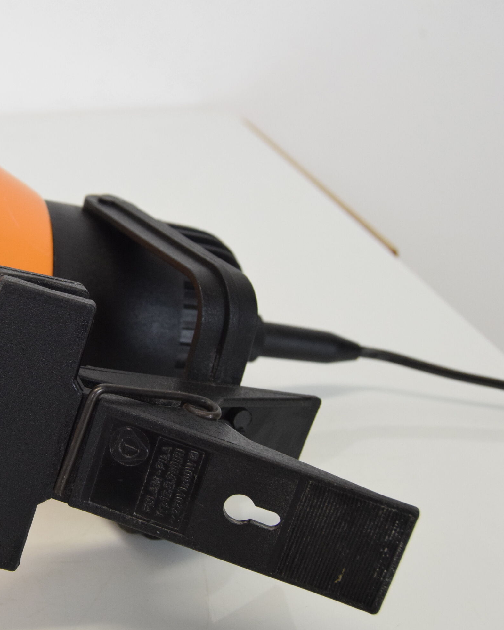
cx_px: 31
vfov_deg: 31.4
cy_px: 319
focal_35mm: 60
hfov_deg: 24.5
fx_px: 1119
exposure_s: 1/160
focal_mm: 28
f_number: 6.3
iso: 1600
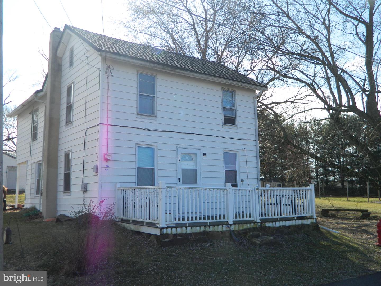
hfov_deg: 52.6
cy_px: 143
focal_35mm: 35
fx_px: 385
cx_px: 190
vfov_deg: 40.7
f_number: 3.3
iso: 80
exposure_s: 1/640
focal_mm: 6.2
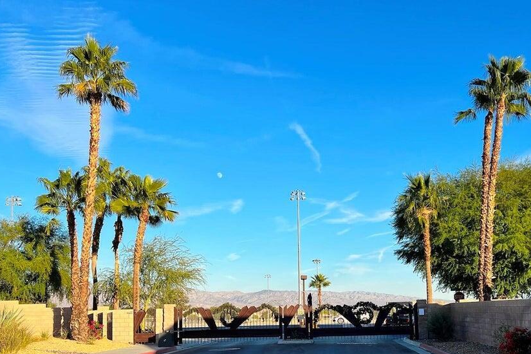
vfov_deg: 46.3
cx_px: 269
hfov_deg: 65.5
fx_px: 413
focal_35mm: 28
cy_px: 196
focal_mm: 5.7
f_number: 1.5
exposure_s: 1/2841
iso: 50
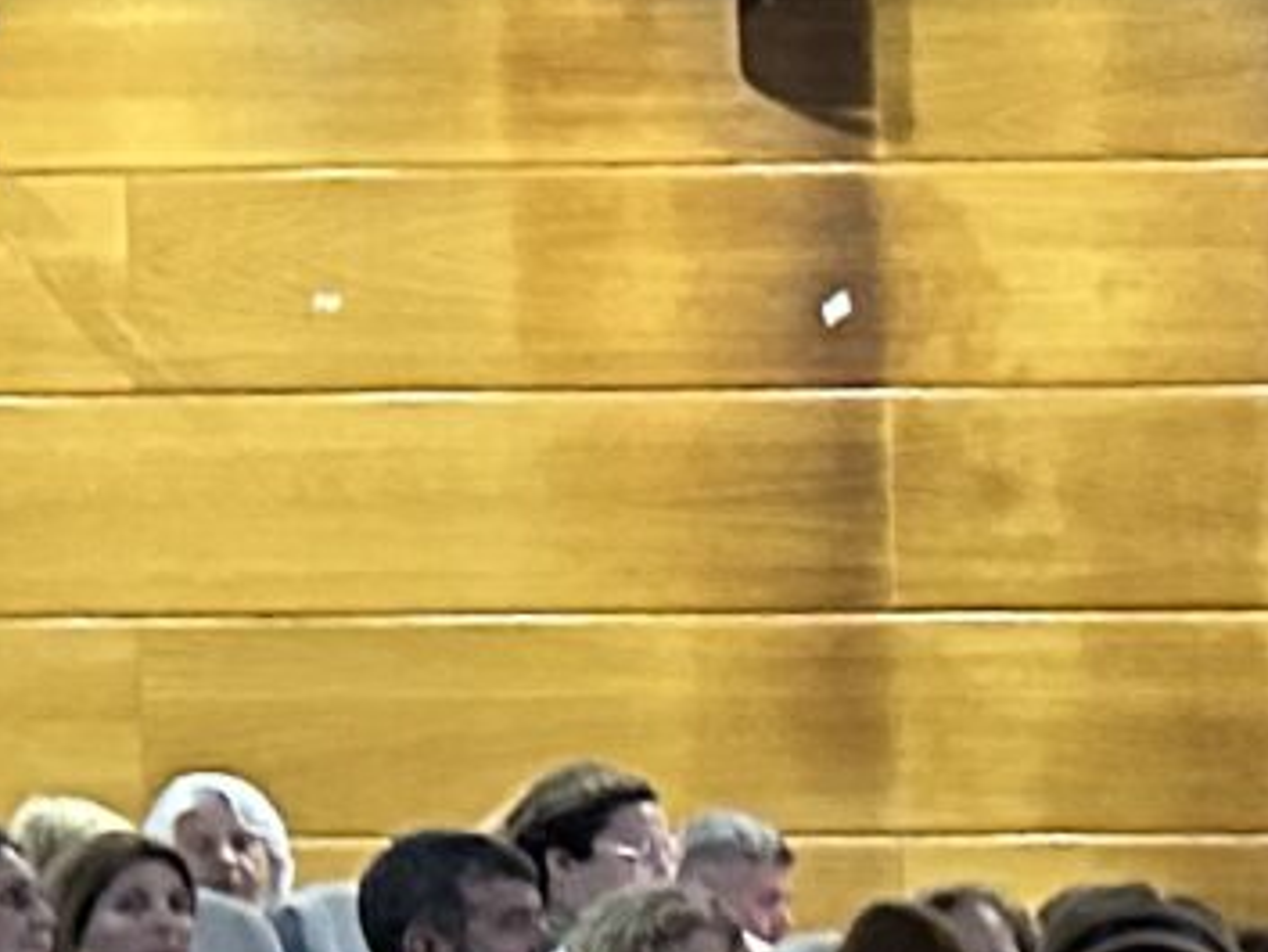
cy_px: 1175
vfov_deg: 8.4
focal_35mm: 174
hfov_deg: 10.3
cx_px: 2658
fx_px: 6376
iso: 1250
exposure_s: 1/30
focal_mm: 6.86
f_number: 1.78
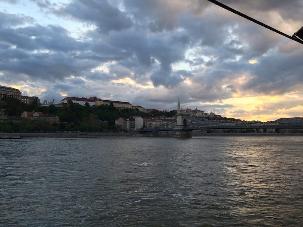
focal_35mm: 33
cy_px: 114
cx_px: 152
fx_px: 289
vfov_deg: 42.9
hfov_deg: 55.4
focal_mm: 4.13
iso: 50
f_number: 2.4
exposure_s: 1/175
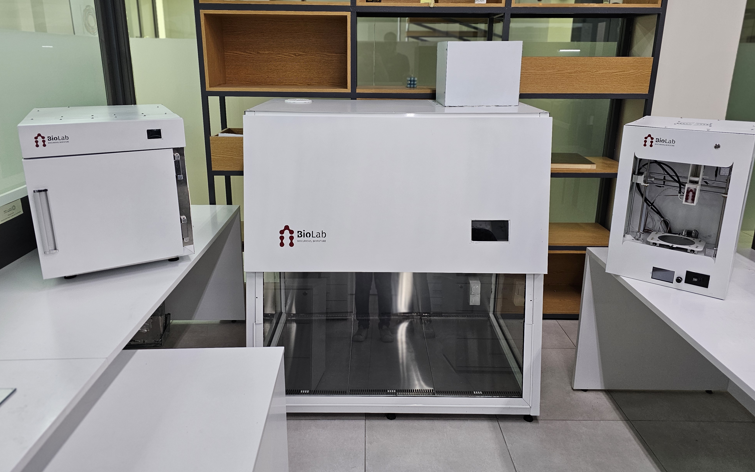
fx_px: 514
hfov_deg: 72.5
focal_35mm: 25
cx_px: 373
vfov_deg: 49.1
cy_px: 197
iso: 250
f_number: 1.7
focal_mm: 6.3
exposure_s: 1/98
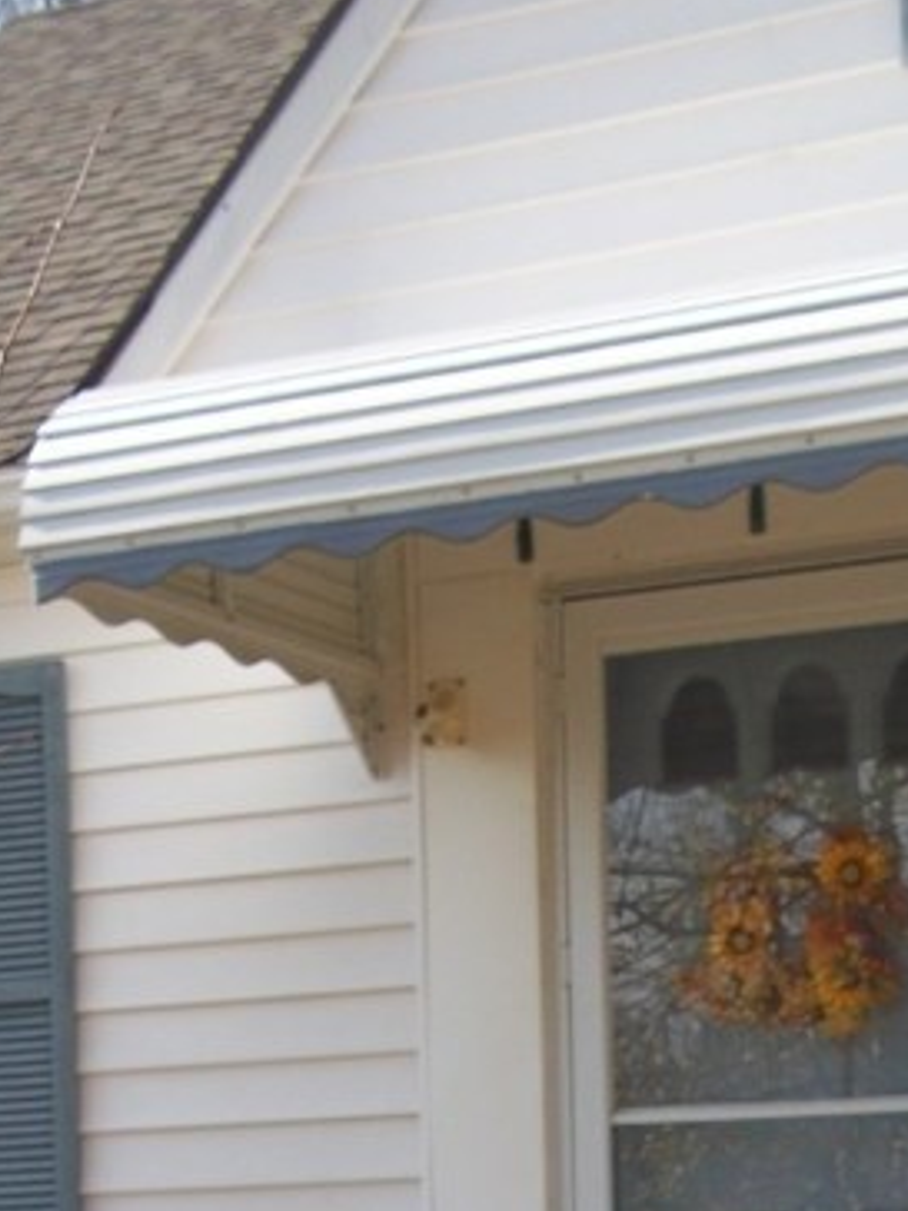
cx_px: 778
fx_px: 2658
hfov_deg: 19.1
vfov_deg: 24.5
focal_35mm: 76
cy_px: 1198
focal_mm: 6.5
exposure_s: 1/100
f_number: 8
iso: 80
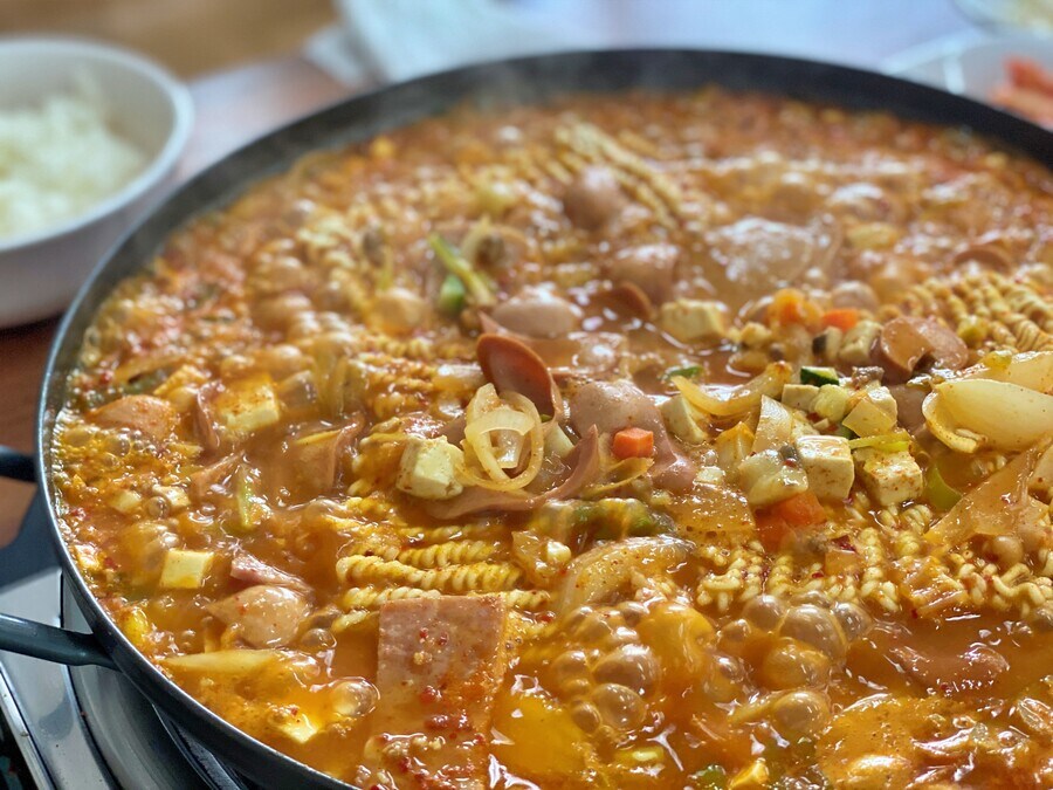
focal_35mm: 52
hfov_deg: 36.8
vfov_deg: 28.0
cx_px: 526
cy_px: 395
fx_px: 1582
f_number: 2
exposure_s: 1/120
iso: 200
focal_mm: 6
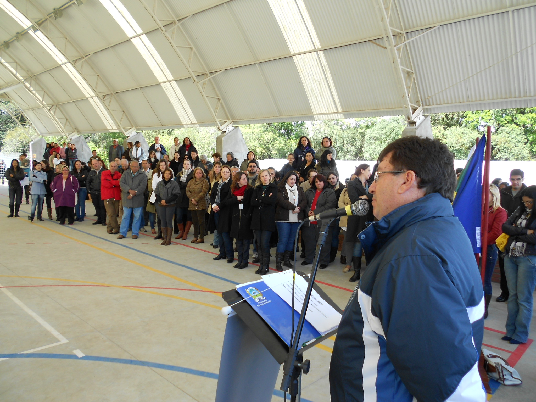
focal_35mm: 26
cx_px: 268
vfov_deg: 53.1
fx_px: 403
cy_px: 201
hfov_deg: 67.3
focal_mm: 4.6
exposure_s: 1/80
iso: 80
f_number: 3.2
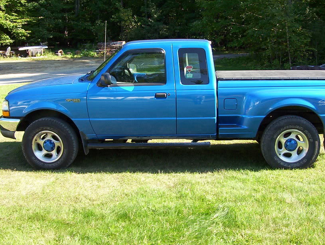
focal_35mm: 54
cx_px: 182
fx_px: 508
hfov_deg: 35.4
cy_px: 113
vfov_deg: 27.2
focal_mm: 5.77
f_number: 2.73
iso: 100
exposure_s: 1/378
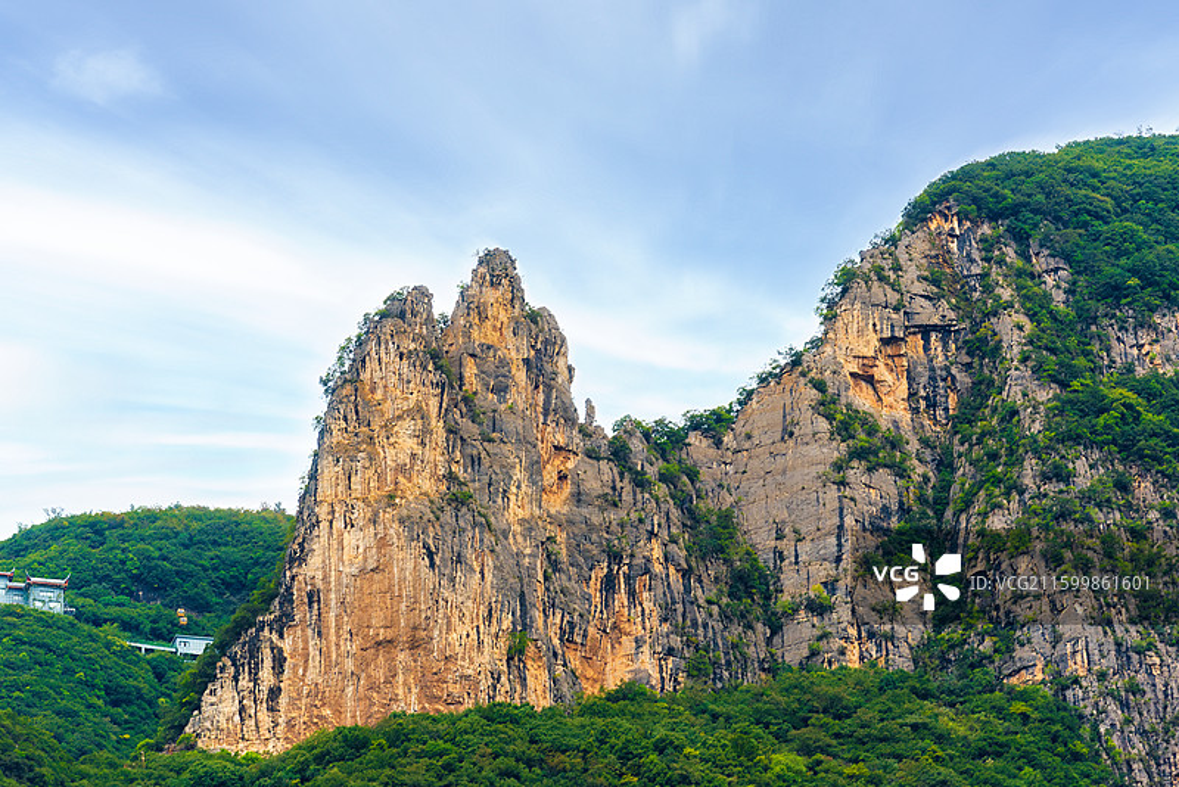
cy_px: 394
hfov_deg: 10.3
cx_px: 590
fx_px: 6552
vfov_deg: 6.9
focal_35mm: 200
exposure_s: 1/200
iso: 110
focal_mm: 200
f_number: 7.1
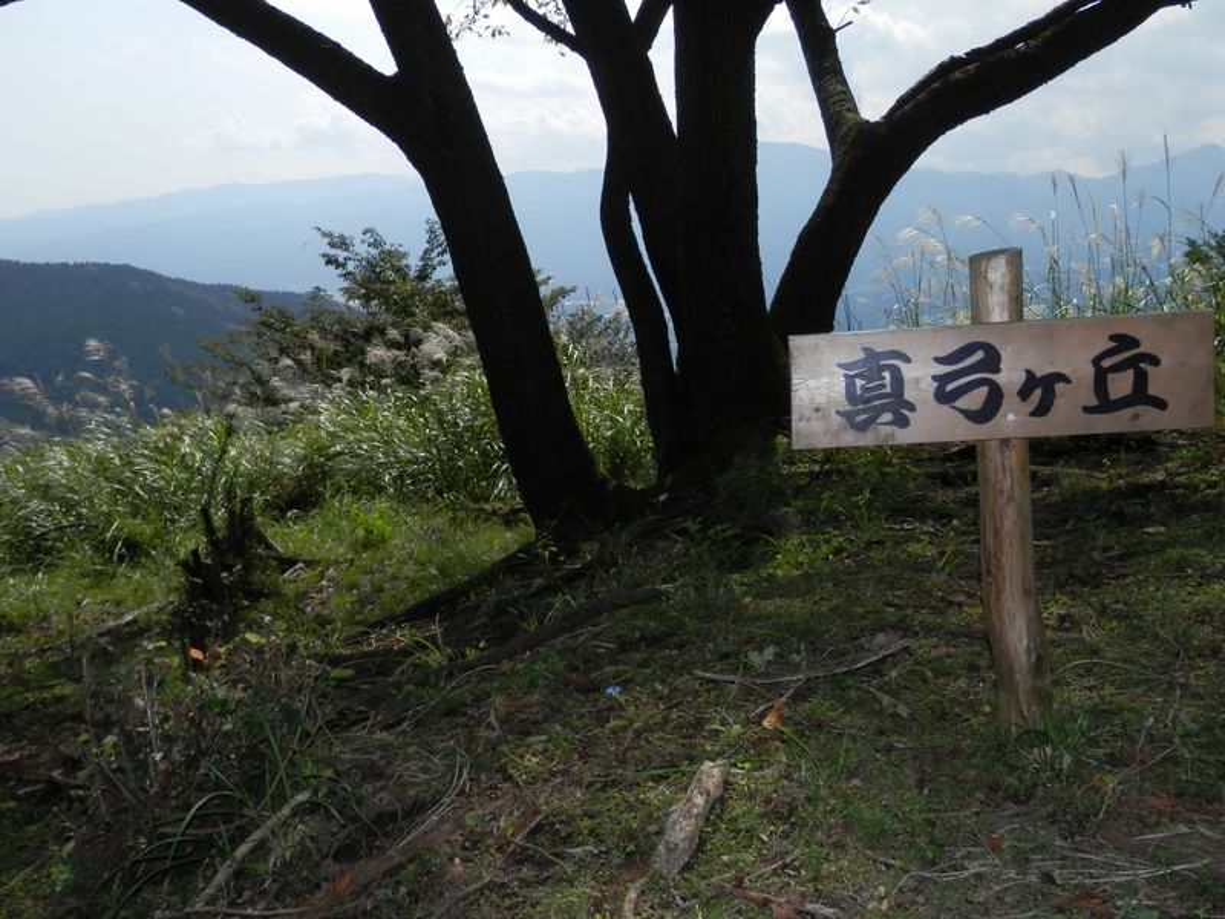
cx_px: 612
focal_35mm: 37
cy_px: 460
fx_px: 1309
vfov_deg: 38.7
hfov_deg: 50.1
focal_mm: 6.6
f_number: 3.6
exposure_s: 1/1250
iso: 80
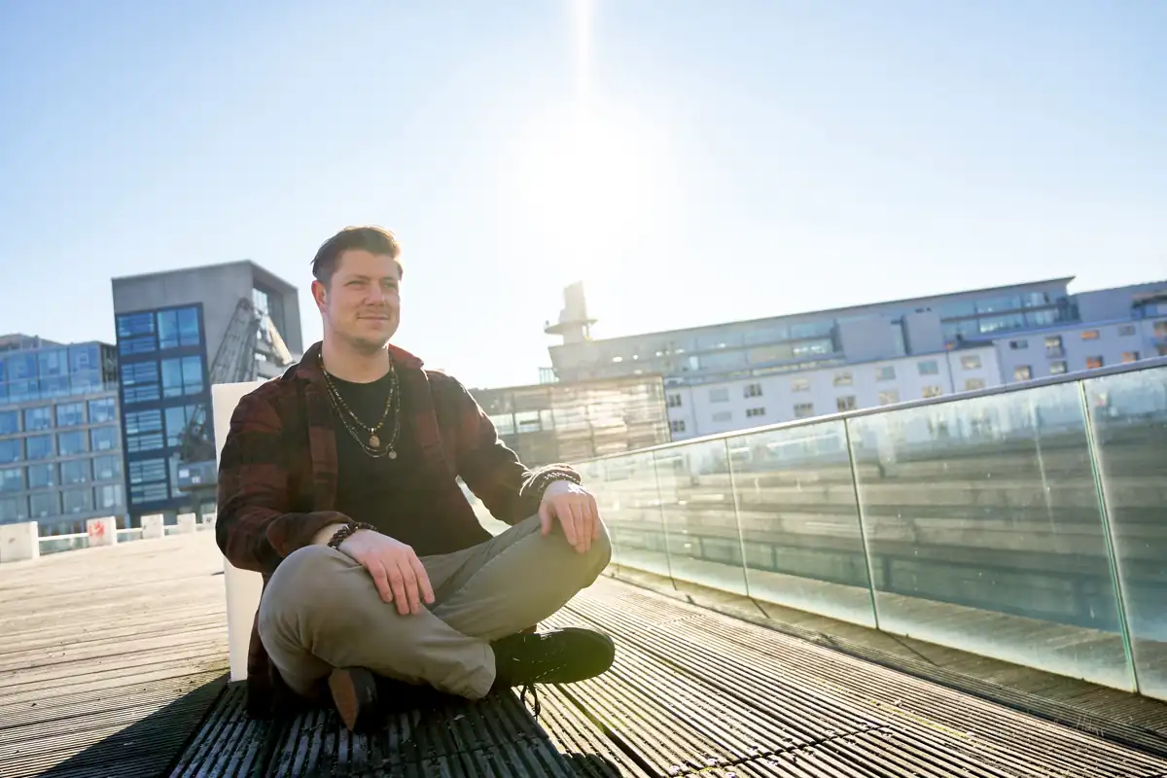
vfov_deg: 51.3
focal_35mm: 25
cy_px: 389
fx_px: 810
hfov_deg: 71.5
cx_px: 584
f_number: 2.8
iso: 100
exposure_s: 1/1600
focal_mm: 17
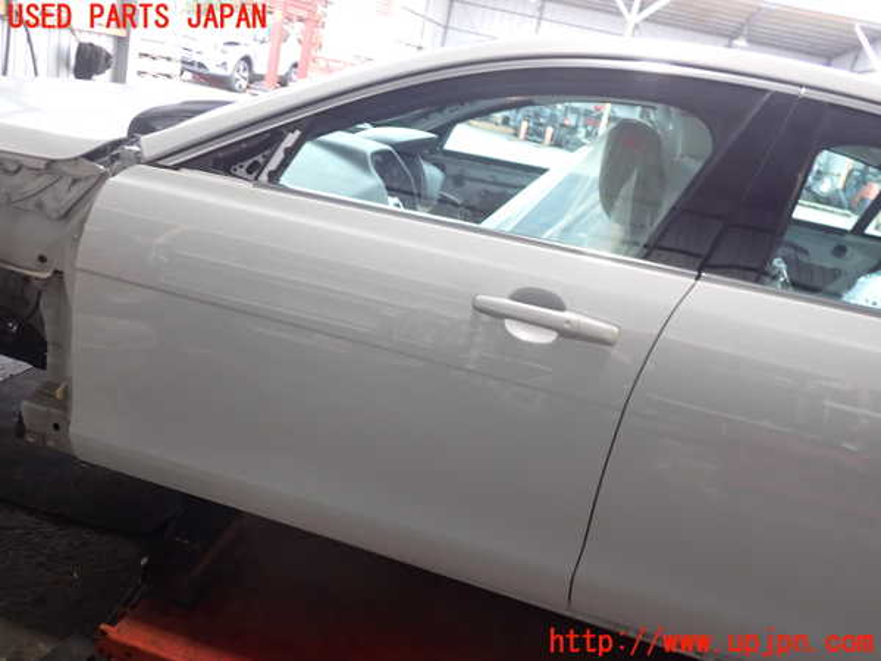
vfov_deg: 46.8
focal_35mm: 30
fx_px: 764
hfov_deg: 60.0
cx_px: 440
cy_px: 330
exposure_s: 1/30
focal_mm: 5.4
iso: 200
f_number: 2.3
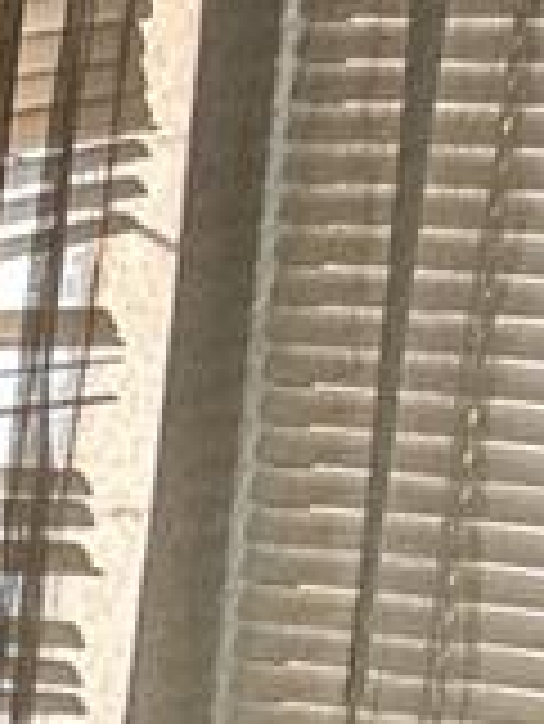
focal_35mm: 179
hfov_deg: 7.4
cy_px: 1952
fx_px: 3746
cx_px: -1048
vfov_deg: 9.4
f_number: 1.78
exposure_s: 1/152
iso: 80
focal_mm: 6.86
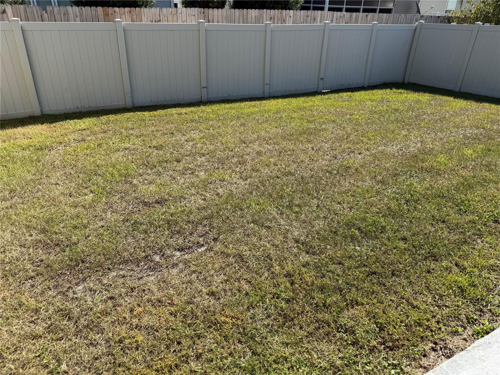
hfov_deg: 71.6
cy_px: 188
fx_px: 347
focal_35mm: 24
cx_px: 250
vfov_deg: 56.8
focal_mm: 6.76
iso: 80
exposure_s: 1/2611
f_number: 1.78
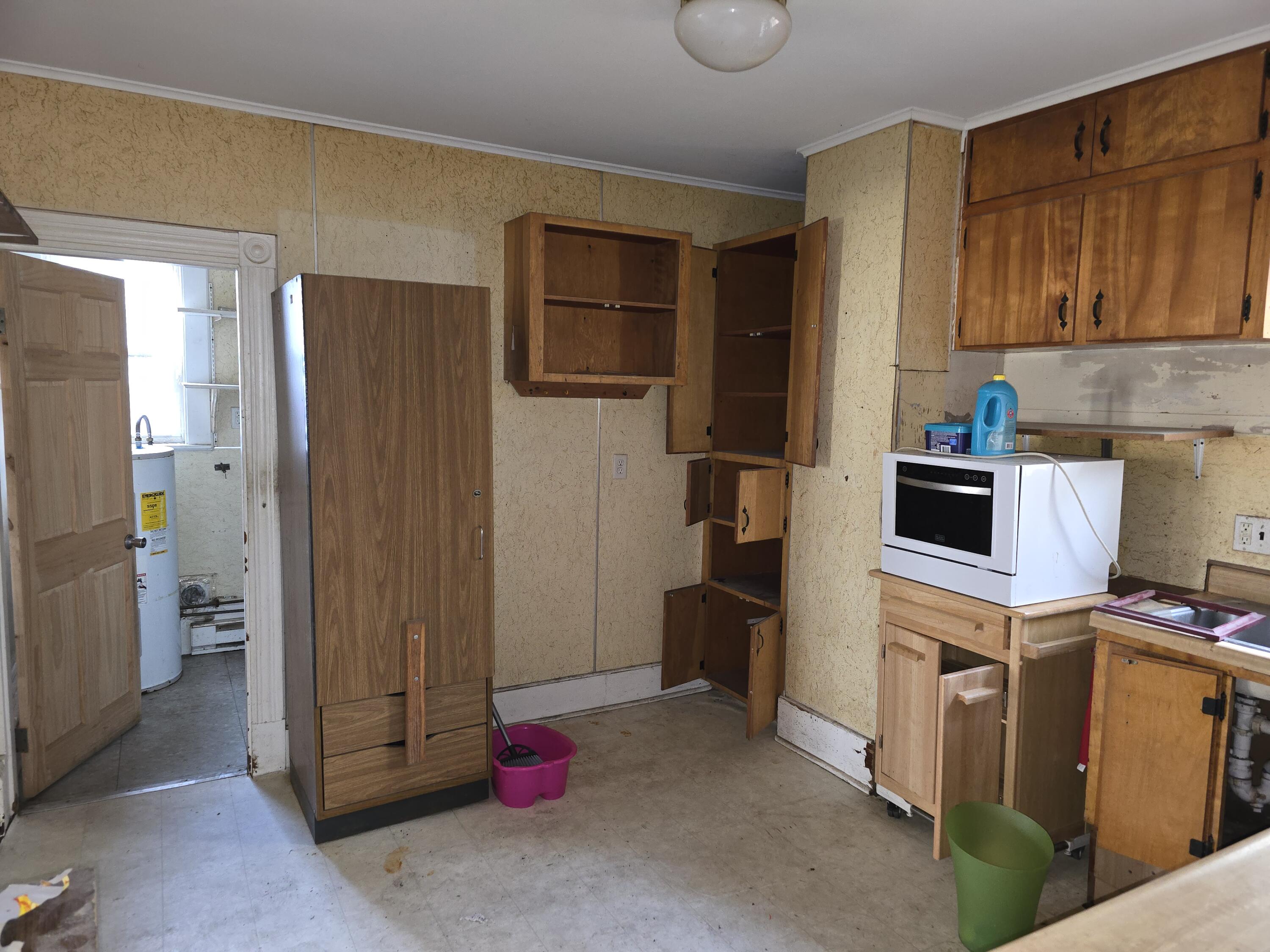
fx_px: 844
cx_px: 635
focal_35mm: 23
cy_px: 476
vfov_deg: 58.9
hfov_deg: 73.9
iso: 200
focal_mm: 6.3
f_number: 1.7
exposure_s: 1/12
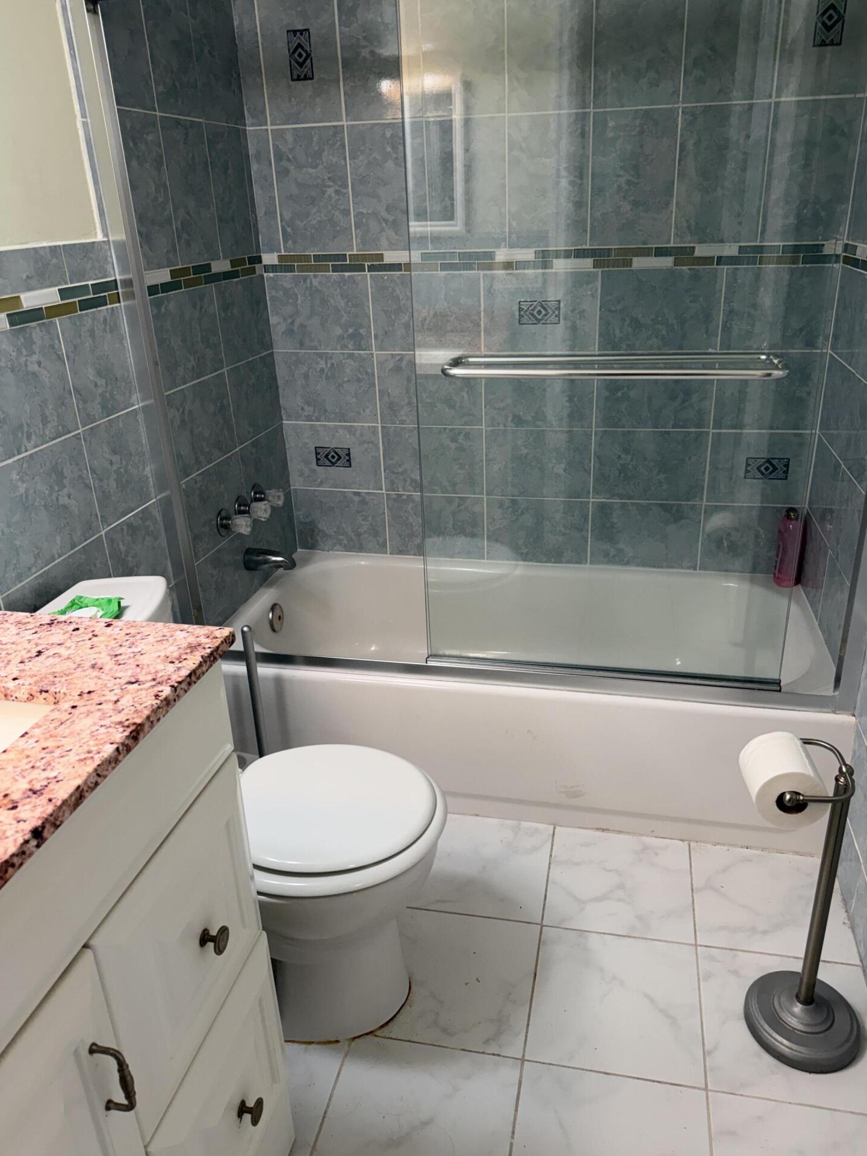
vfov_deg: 69.4
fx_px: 835
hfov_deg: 54.9
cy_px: 568
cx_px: 448
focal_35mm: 25
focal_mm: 6.76
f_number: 1.78
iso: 160
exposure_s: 1/120
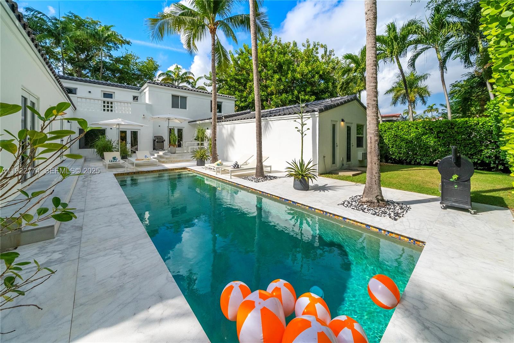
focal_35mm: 12
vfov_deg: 90.1
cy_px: 172
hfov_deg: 112.6
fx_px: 171
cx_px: 257
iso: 125
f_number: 8
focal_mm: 12
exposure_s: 1/1600
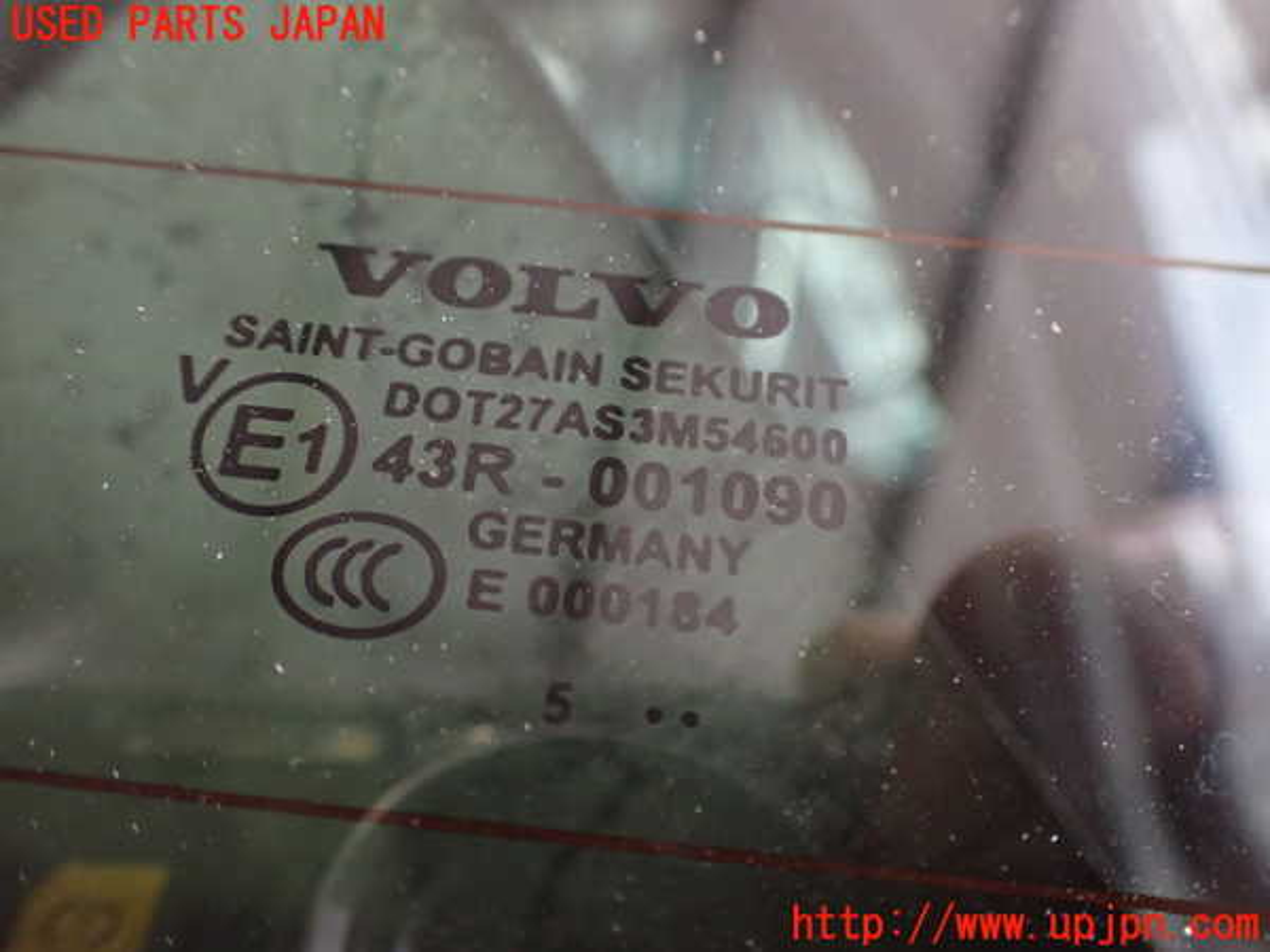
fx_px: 1101
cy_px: 476
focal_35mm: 30
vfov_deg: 46.8
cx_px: 635
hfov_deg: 60.0
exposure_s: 1/80
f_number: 2.3
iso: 800
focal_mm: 5.4
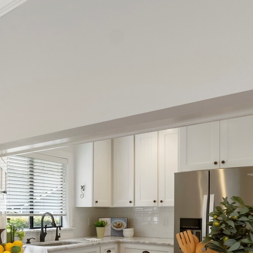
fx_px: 306
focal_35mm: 37
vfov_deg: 41.5
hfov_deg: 43.8
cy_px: 226
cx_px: 71
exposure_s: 1/8
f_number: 8
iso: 800
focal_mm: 10
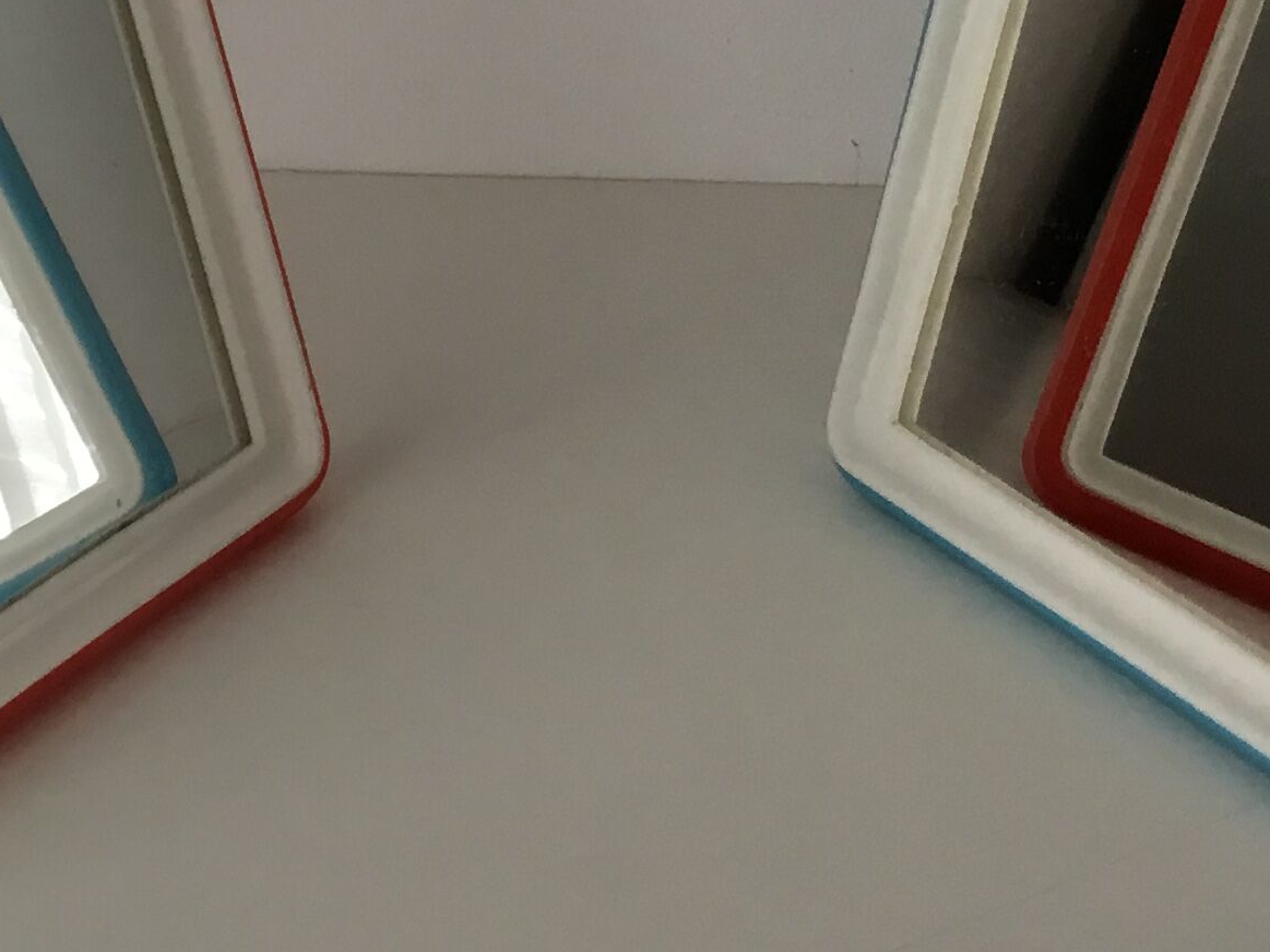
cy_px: 16
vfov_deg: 16.6
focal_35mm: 87
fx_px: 3192
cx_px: 587
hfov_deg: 22.5
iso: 32
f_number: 2.4
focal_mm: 3.3
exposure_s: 1/33
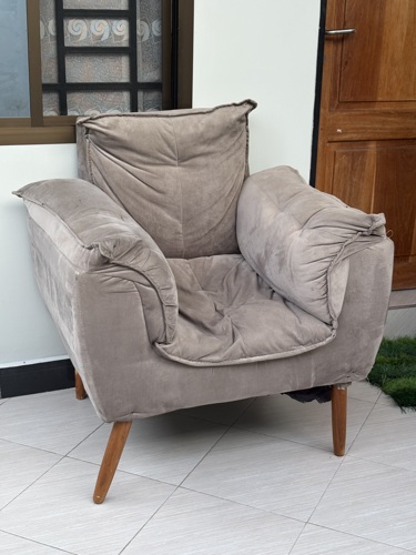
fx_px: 833
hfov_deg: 28.0
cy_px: 278
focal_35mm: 52
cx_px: 208
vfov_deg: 36.8
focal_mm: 5.96
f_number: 1.6
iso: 50
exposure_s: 1/252
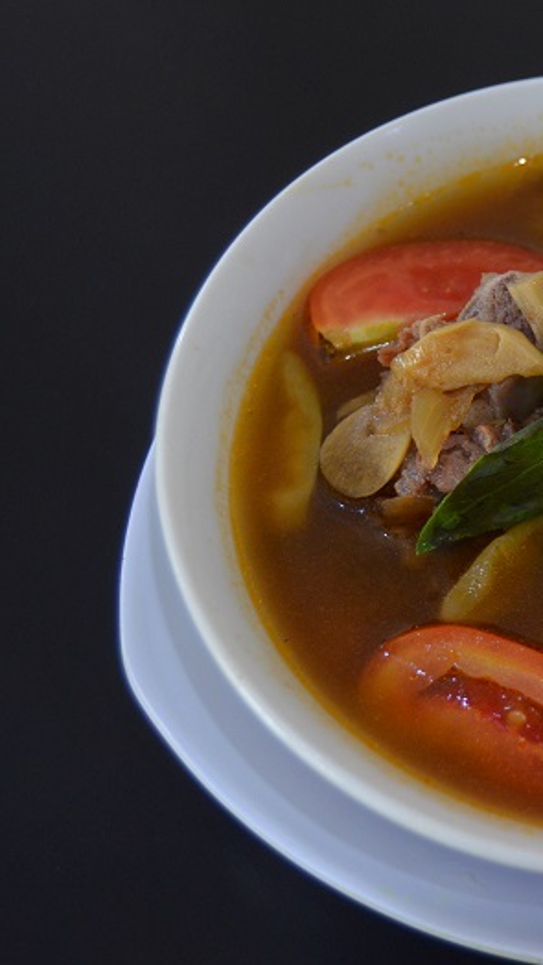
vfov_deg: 31.4
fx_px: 1714
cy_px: 483
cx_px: 617
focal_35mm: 67
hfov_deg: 17.3
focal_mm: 28
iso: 1000
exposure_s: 1/30
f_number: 4
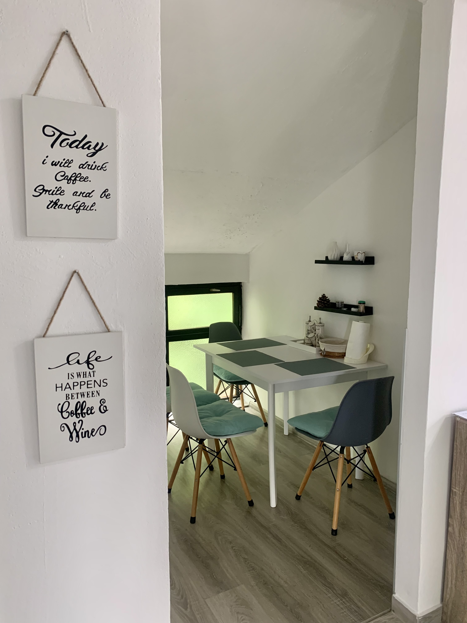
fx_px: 468
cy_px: 312
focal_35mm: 26
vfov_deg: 67.3
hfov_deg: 53.1
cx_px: 234
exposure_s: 1/60
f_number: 1.8
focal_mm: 4.25
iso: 125
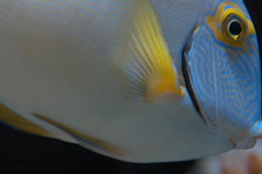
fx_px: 1765
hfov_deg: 8.5
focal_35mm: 243
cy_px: 47
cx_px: 161
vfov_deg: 5.6
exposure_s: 1/60
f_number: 5
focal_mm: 85
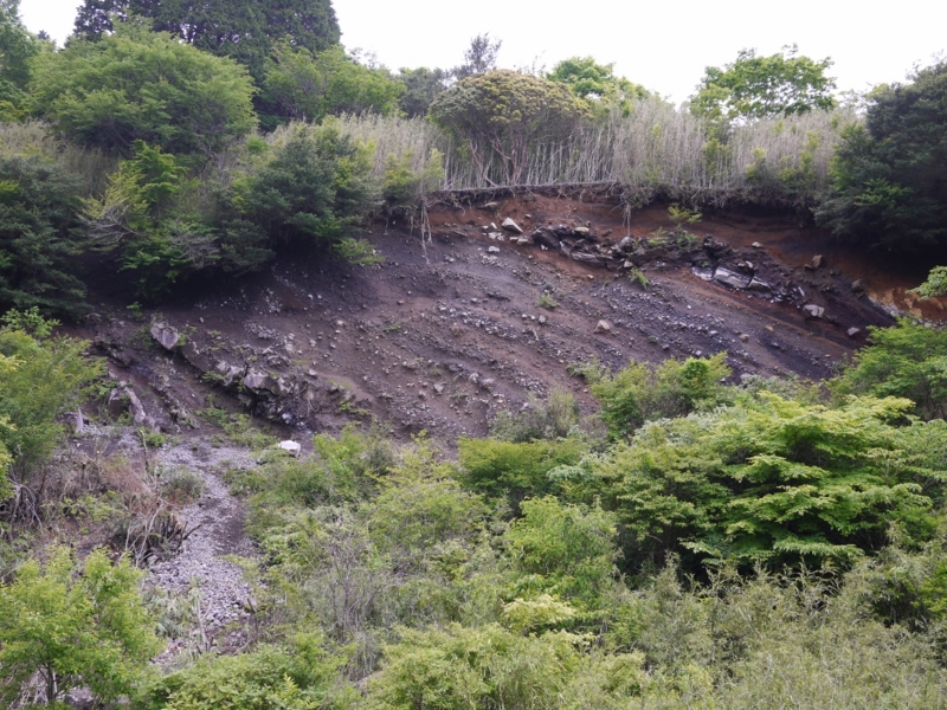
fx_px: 1094
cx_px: 474
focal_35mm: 40
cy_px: 355
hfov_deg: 46.8
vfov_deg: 36.0
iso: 200
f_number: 7.1
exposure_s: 1/60
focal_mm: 20
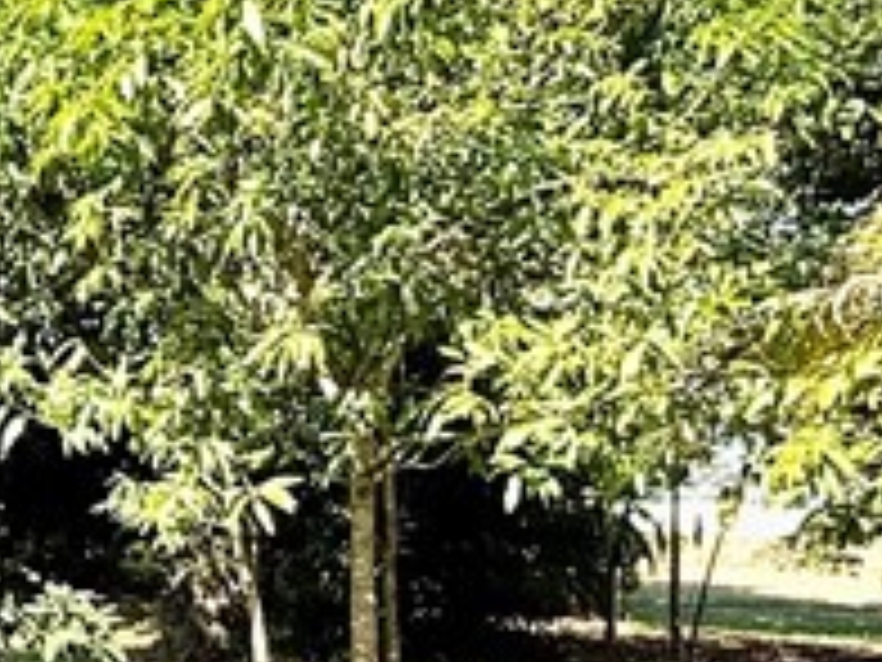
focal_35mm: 73
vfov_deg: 20.0
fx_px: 1860
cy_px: 504
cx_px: -320
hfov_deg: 23.1
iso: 50
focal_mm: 2.22
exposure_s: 1/864
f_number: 2.2
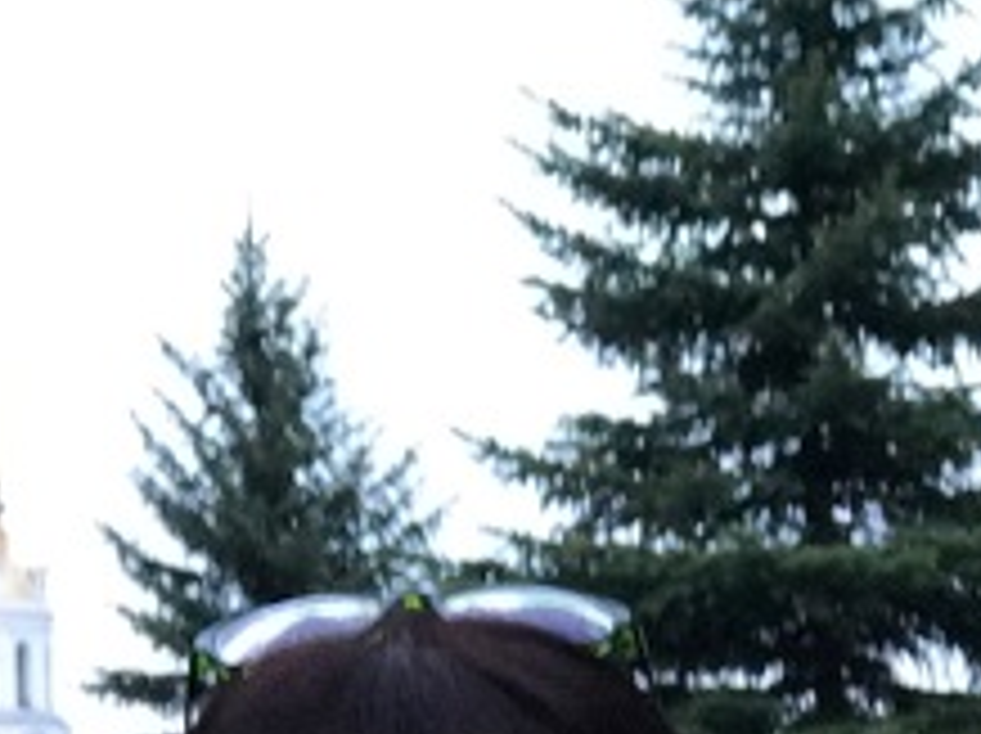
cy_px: 986
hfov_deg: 12.6
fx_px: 4444
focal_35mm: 157
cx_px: 734
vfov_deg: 9.3
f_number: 2.8
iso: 500
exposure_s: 1/50
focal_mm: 6.6
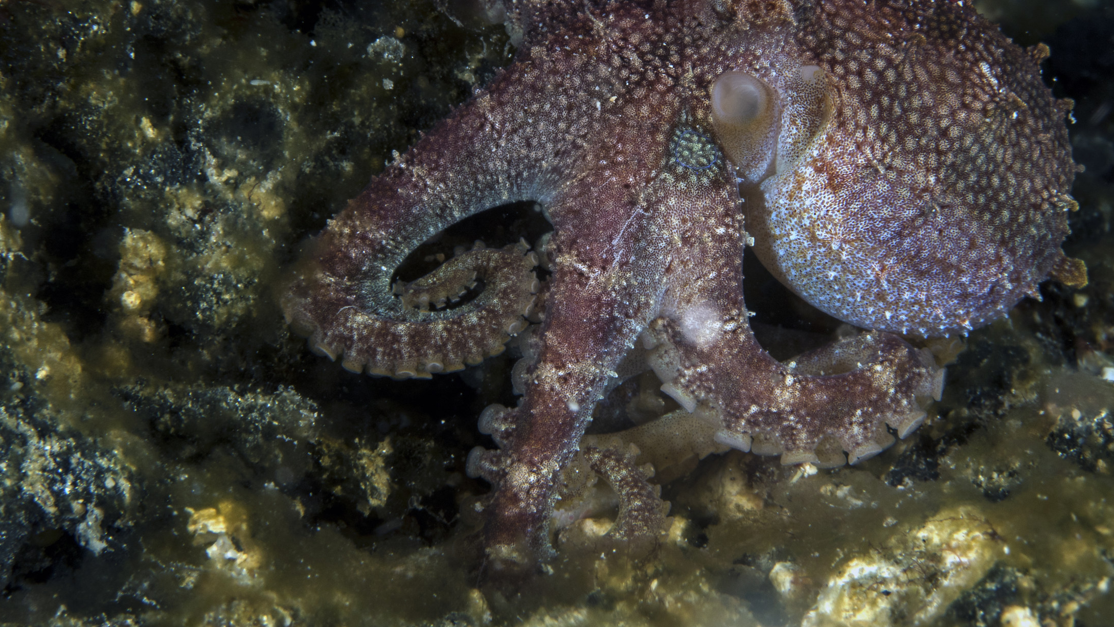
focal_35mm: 144
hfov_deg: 14.9
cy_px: 176
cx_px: 522
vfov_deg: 8.4
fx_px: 4254
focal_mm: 60
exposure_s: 1/250
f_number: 18
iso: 200
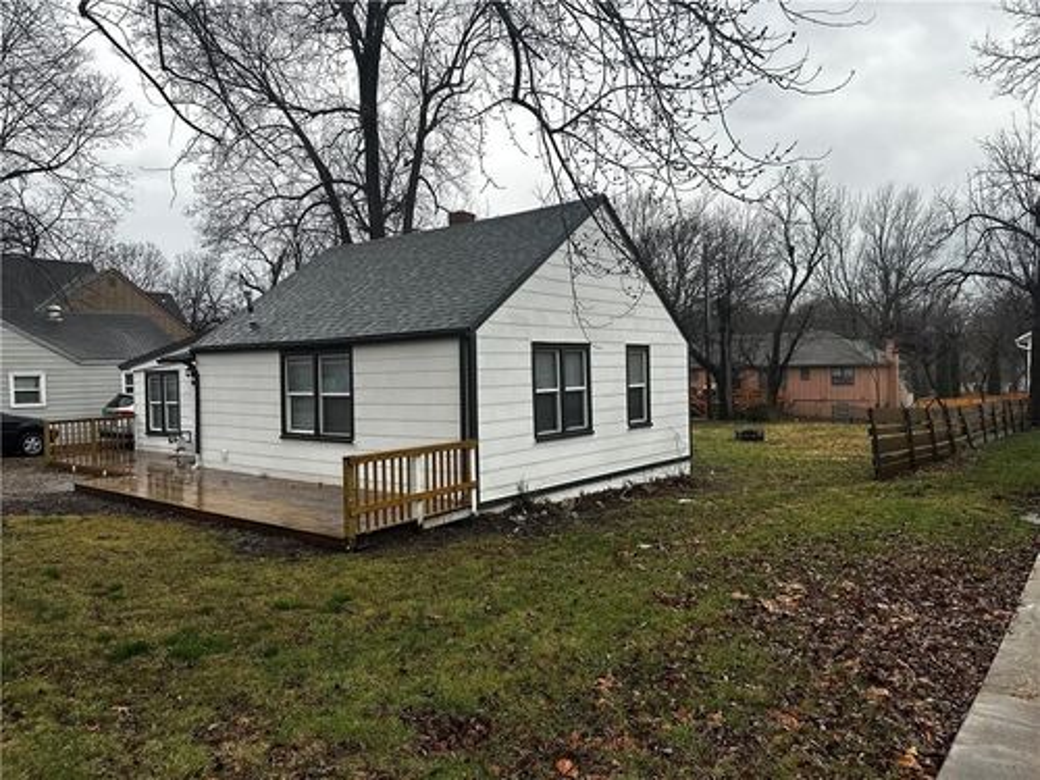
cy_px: 390
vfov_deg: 56.8
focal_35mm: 24
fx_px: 721
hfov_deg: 71.6
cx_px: 520
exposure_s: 1/843
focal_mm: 6.86
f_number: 1.78
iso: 80
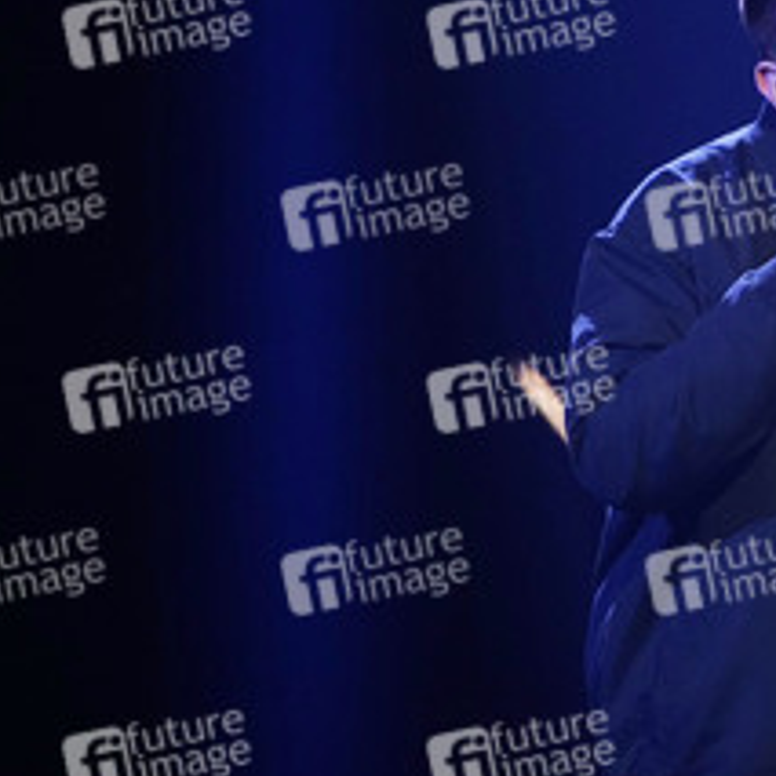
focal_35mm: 1078
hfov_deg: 1.6
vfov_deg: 1.6
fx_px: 27341
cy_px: 299
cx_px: 789
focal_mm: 600
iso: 6400
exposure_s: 1/250
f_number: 6.3
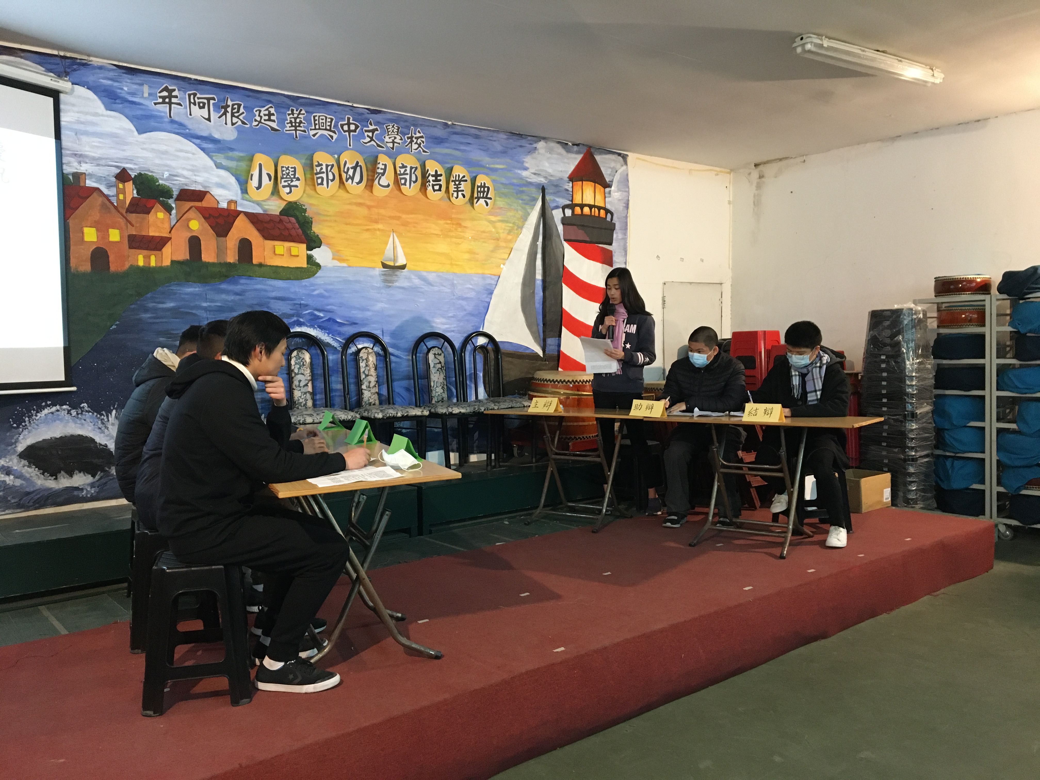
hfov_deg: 61.7
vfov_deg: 48.2
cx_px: 520
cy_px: 390
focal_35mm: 29
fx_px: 871
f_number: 2.2
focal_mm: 4.15
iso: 200
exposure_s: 1/25
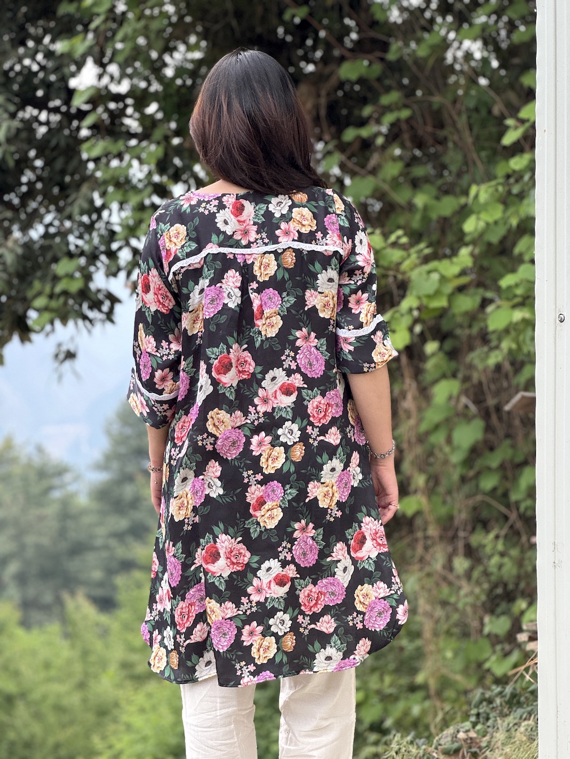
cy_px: 380
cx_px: 285
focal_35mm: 77
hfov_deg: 19.1
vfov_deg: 25.3
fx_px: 1690
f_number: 2.8
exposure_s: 1/99
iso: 160
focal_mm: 9
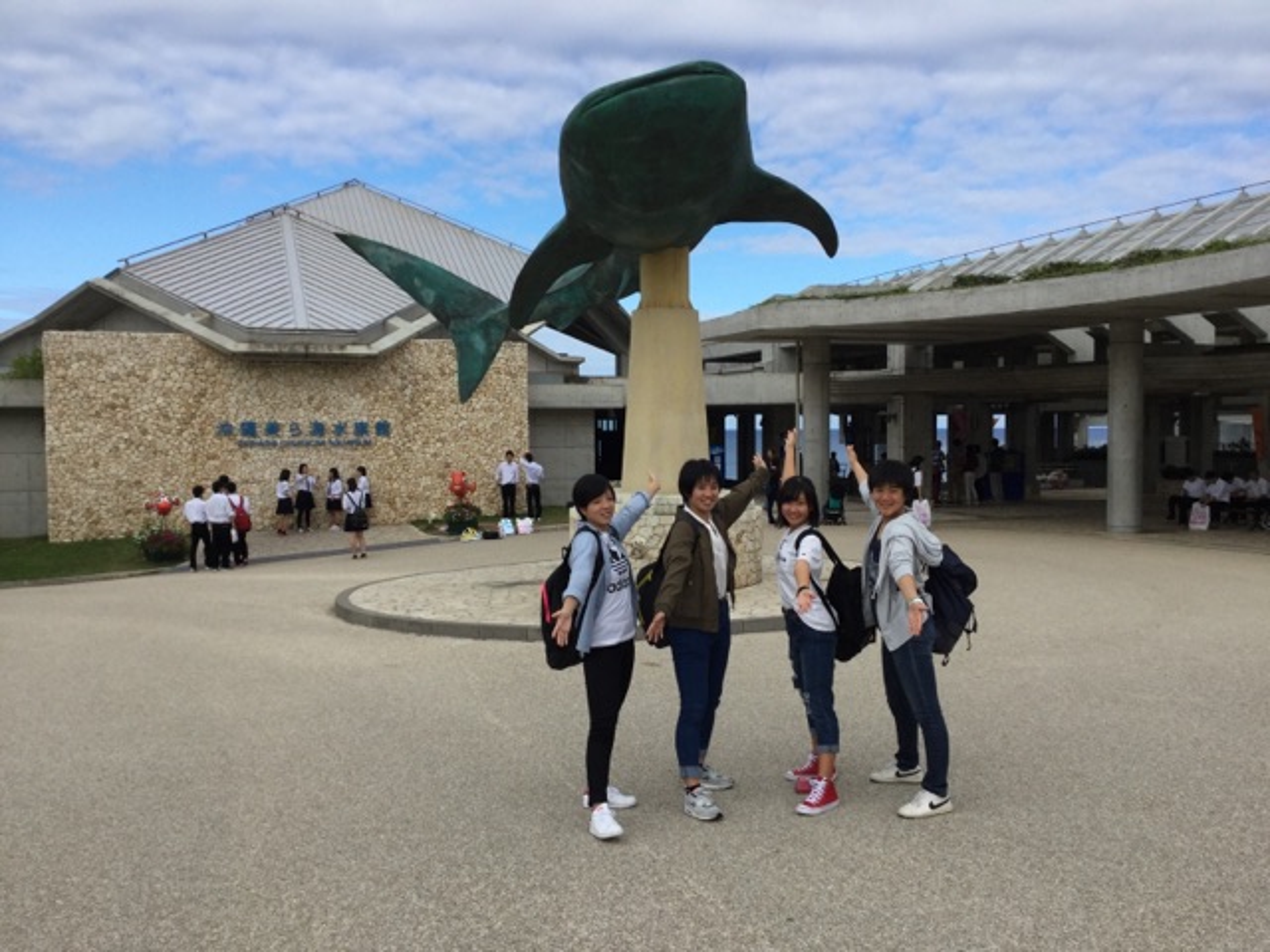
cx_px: 635
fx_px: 1137
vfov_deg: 45.4
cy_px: 476
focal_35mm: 31
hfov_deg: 58.4
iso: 25
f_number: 2.4
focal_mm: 3.3
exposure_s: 1/1314
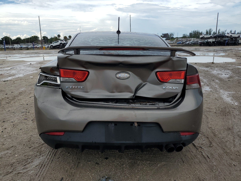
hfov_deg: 67.3
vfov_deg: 53.1
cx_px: 120
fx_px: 181
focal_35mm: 26
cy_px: 90
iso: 50
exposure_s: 1/2000
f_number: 1.5
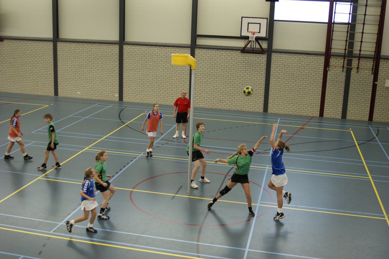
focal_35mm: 42
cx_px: 194
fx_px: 454
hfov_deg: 46.4
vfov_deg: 31.9
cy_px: 130
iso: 400
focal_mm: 28
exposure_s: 1/200
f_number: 2.8
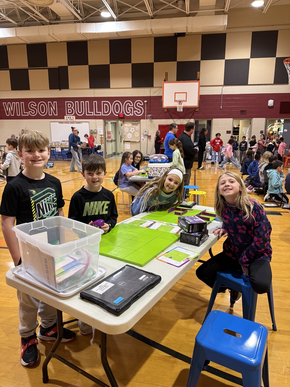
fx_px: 268
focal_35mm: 24
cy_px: 194
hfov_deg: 56.8
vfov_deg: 71.6
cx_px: 145
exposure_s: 1/60
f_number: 1.78
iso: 250
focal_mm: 6.76
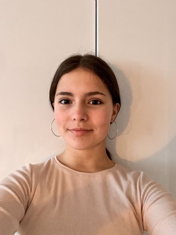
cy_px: 118
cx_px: 88
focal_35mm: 30
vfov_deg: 60.0
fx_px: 203
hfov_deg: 46.8
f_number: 2.2
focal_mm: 2.71
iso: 1000
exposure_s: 1/17
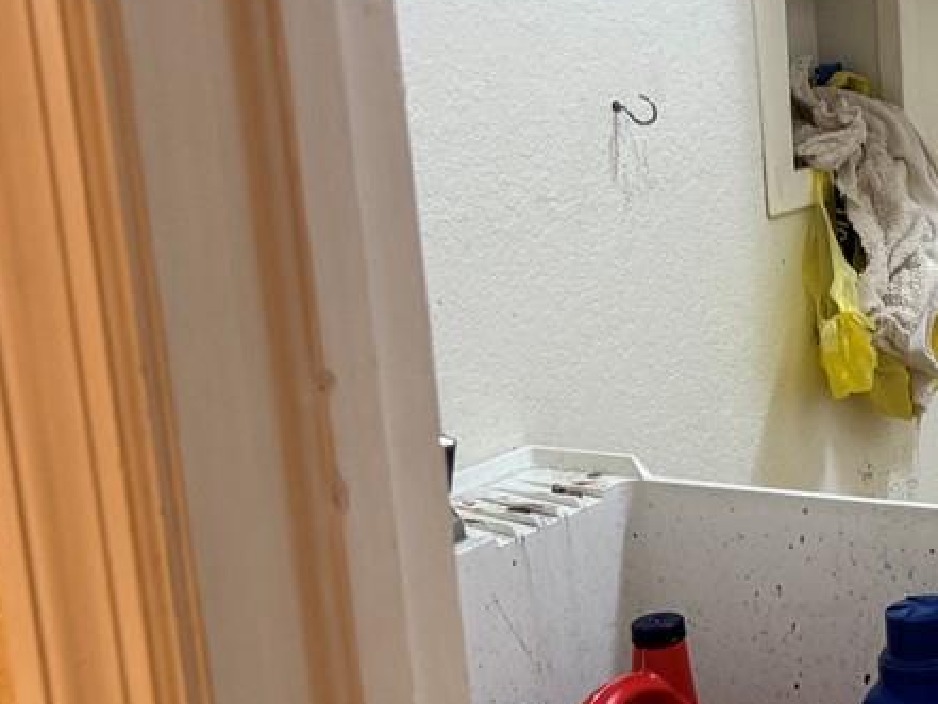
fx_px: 2358
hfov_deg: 19.5
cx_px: 1414
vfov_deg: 17.0
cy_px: 259
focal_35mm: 87
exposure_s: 1/60
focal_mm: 6.76
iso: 160
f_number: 1.78
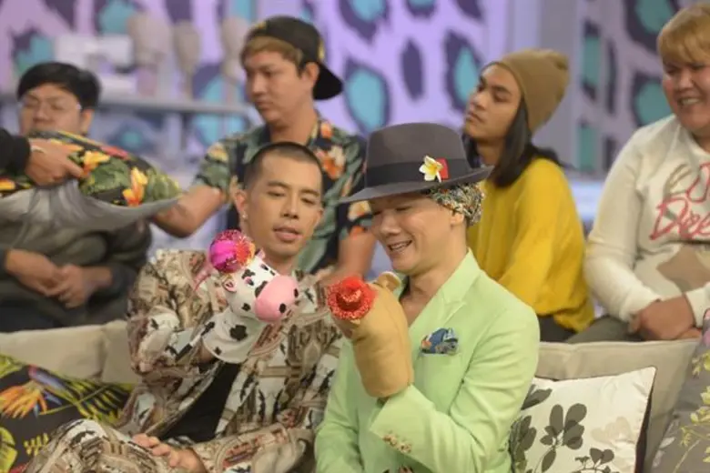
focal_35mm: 122
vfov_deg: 11.2
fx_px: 2406
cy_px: 236
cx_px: 355
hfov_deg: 16.8
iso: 1000
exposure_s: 1/180
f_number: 4
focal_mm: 122
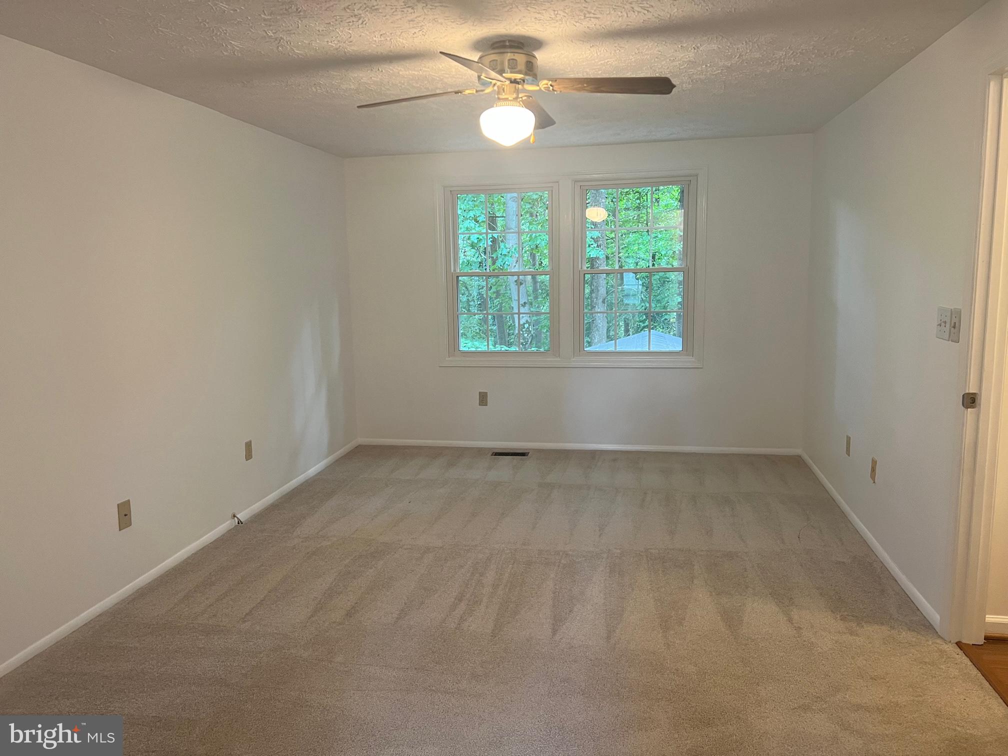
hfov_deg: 67.3
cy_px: 378
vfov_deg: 53.1
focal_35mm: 26
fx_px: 757
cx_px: 504
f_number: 1.5
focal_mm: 5.7
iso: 160
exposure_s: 1/60
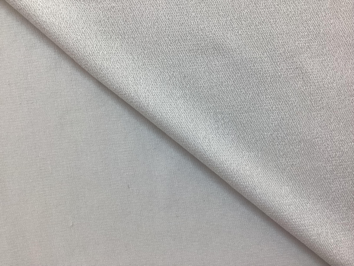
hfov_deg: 58.4
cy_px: 133
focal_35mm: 31
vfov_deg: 45.4
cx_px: 177
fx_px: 317
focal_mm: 3.3
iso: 100
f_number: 2.4
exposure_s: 1/120
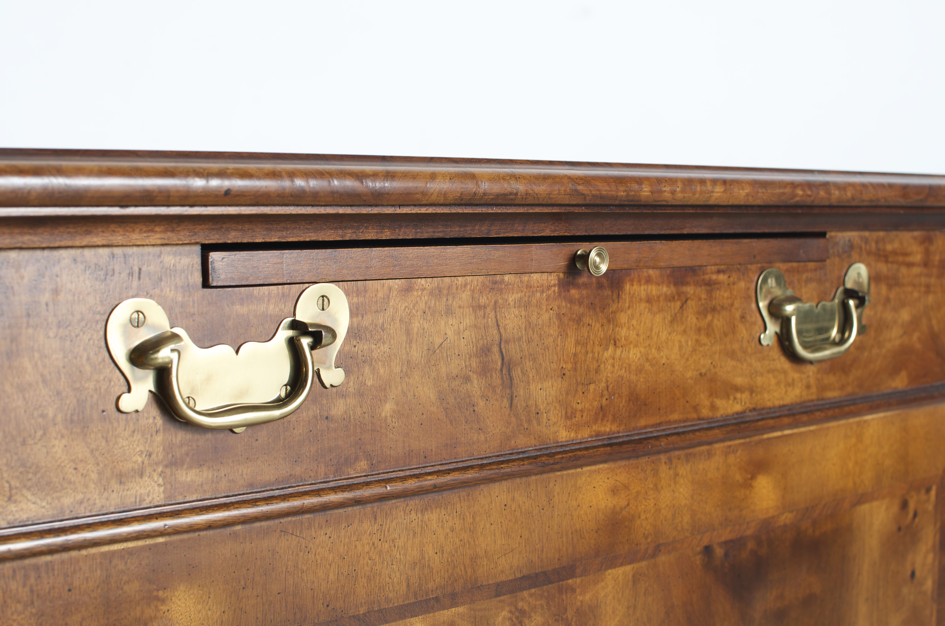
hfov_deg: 37.9
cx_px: 472
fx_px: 1375
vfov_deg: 25.6
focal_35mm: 52
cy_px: 313
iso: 100
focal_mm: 35
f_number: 5.6
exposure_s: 1/125
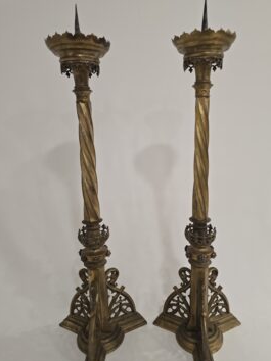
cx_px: 150
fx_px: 272
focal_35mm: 26
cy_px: 188
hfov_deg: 52.9
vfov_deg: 67.3
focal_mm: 6.3
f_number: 1.7
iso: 160
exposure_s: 1/100
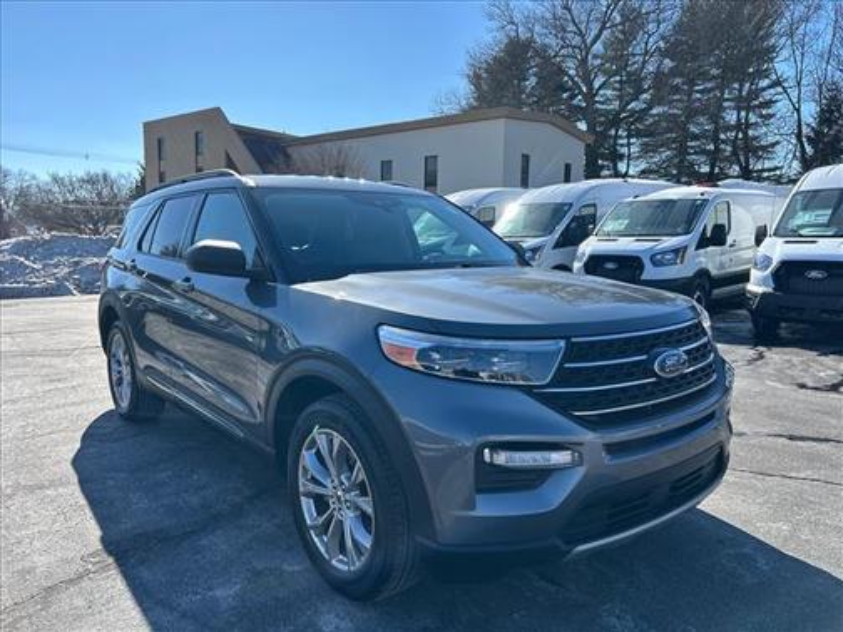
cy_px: 316
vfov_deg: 53.1
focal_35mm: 26
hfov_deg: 67.3
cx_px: 422
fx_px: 633
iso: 50
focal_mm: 5.7
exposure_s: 1/2762
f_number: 1.5
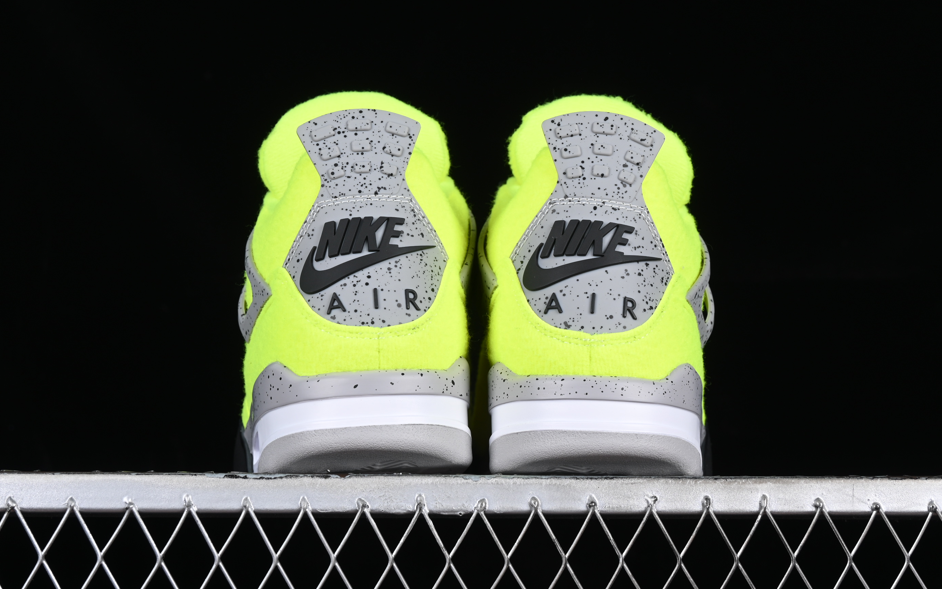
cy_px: 290
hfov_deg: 26.8
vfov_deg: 16.9
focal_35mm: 77
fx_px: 1977
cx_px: 472
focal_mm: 50
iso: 160
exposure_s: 1/80
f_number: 8
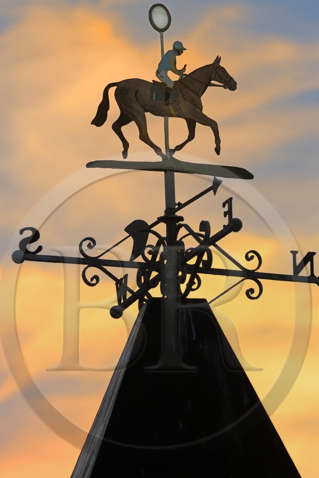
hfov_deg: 2.7
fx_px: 6776
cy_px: 309
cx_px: 153
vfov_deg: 4.0
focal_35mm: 510
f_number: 5.6
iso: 100
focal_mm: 200
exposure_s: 1/320
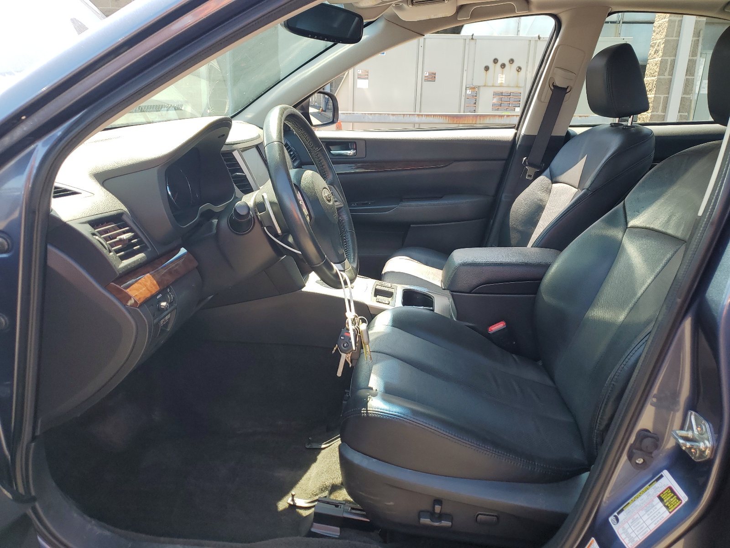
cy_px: 274
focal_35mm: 26
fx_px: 548
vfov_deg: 53.1
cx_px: 365
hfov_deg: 67.3
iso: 50
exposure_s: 1/323
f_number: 1.5
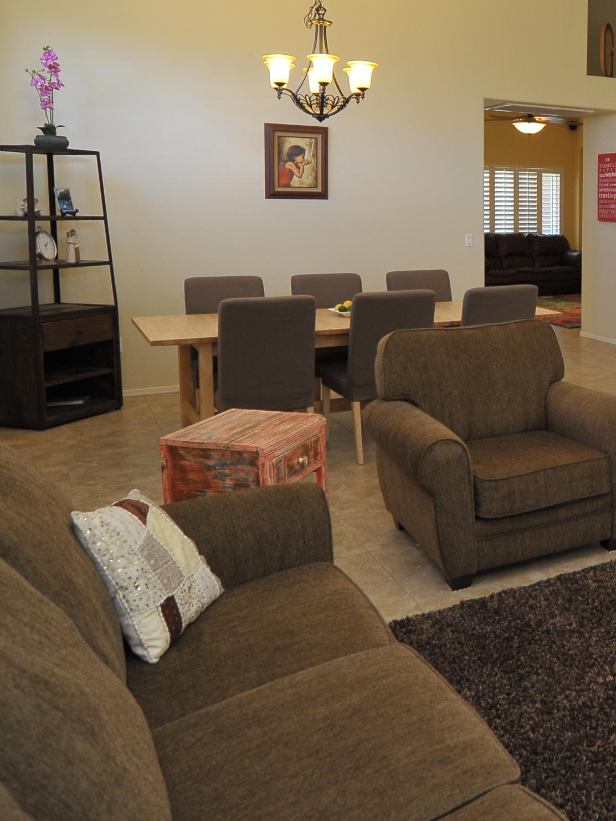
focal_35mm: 35
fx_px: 831
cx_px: 693
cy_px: 281
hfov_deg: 34.5
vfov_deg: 51.7
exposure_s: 1/30
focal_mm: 18
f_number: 5.6
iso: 640
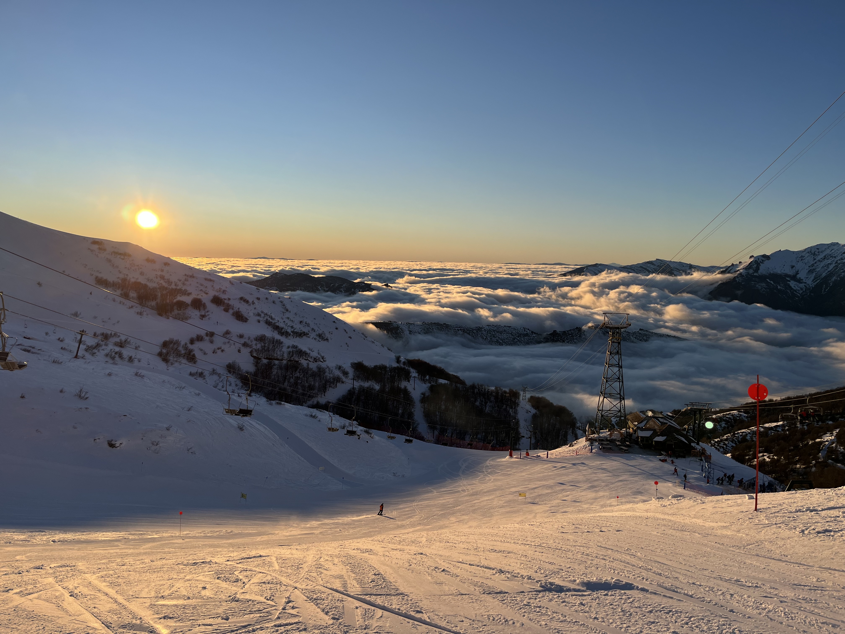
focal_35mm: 26
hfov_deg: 67.3
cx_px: 422
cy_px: 317
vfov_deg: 53.1
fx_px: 635
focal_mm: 5.1
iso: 50
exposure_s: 1/3135
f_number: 1.6
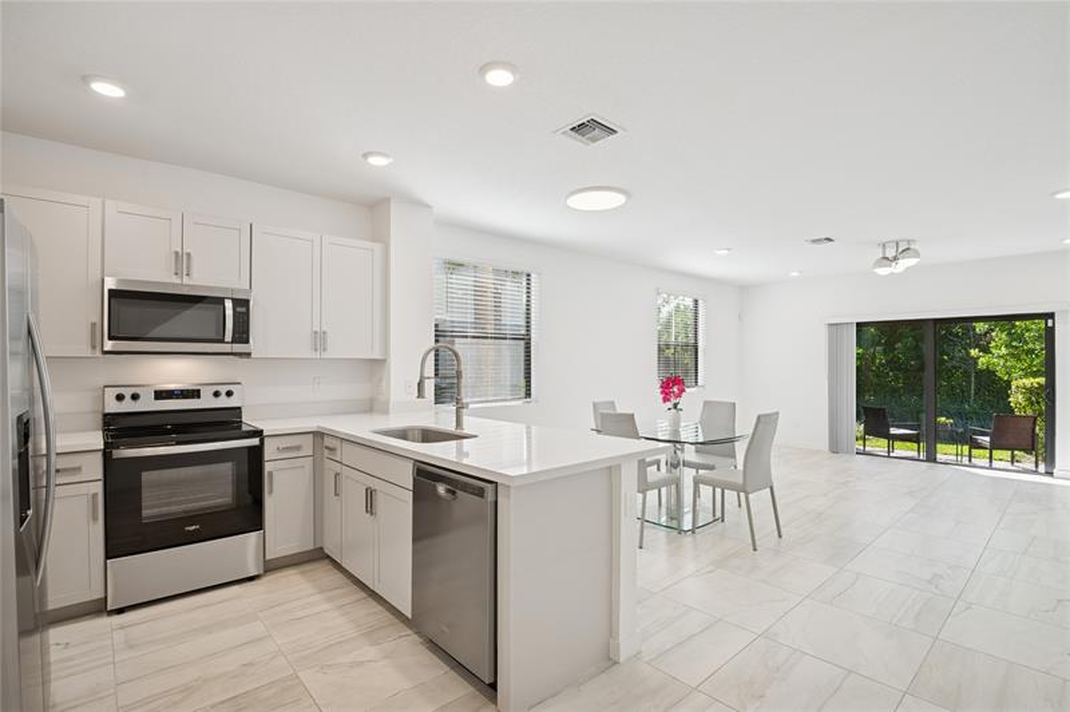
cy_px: 356
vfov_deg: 73.6
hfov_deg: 96.8
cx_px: 535
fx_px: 475
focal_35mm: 16
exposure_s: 1/60
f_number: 8
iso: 250
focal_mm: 16
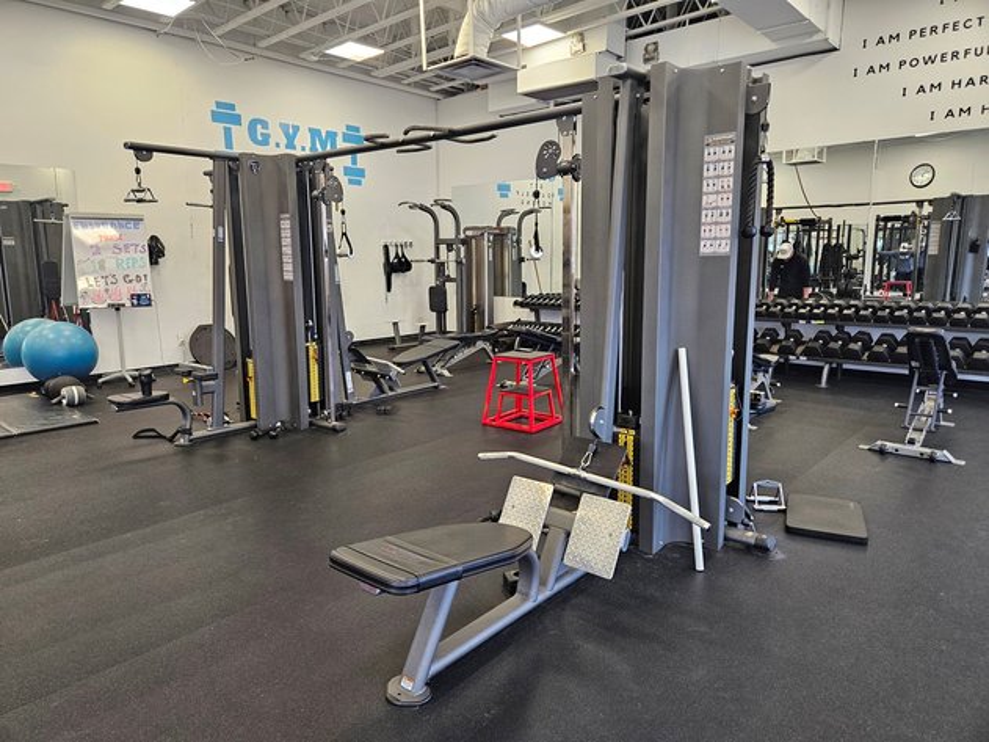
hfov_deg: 73.9
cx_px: 494
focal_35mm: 23
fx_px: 657
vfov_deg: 58.9
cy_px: 371
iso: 250
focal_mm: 5.4
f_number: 1.8
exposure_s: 1/120
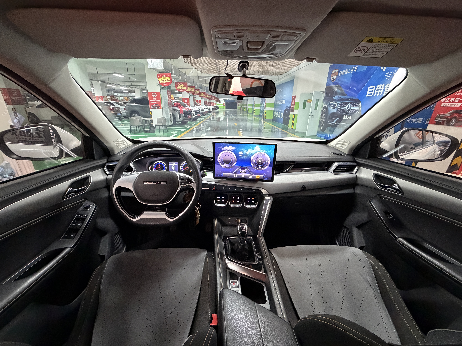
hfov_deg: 102.1
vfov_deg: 85.7
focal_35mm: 14
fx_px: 187
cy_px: 173
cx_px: 231
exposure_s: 1/50
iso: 800
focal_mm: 2.22
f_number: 2.2
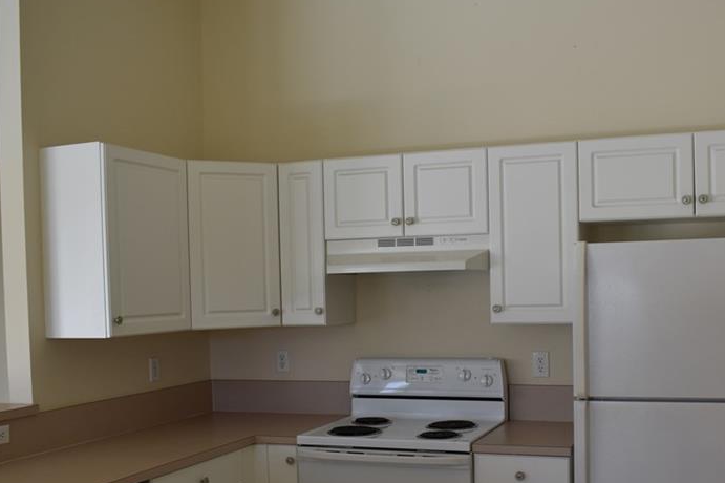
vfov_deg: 33.0
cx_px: 430
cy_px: 332
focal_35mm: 40
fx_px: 805
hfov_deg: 48.2
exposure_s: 1/125
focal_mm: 18
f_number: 5.6
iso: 400
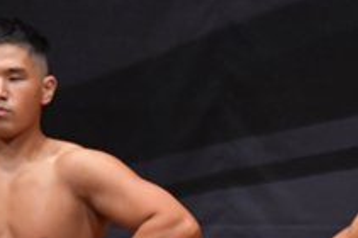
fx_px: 10406
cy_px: 405
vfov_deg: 1.3
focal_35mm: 1048
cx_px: 583
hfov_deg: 2.0
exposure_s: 1/400
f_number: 5.6
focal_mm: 190
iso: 5000
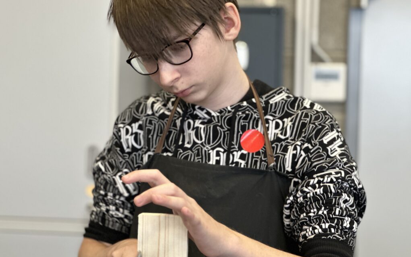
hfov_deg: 25.2
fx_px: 919
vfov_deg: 15.9
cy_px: 142
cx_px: 206
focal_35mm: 82
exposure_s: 1/33
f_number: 2.8
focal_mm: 9
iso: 250
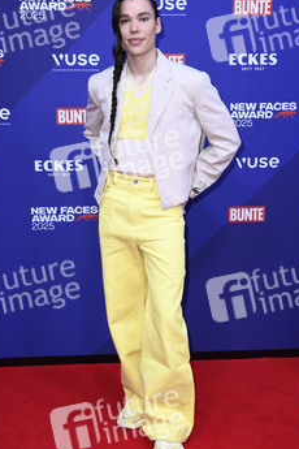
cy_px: 226
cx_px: 155
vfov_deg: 44.5
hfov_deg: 30.5
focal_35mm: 44
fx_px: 548
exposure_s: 1/200
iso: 800
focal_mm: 38
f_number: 5.6
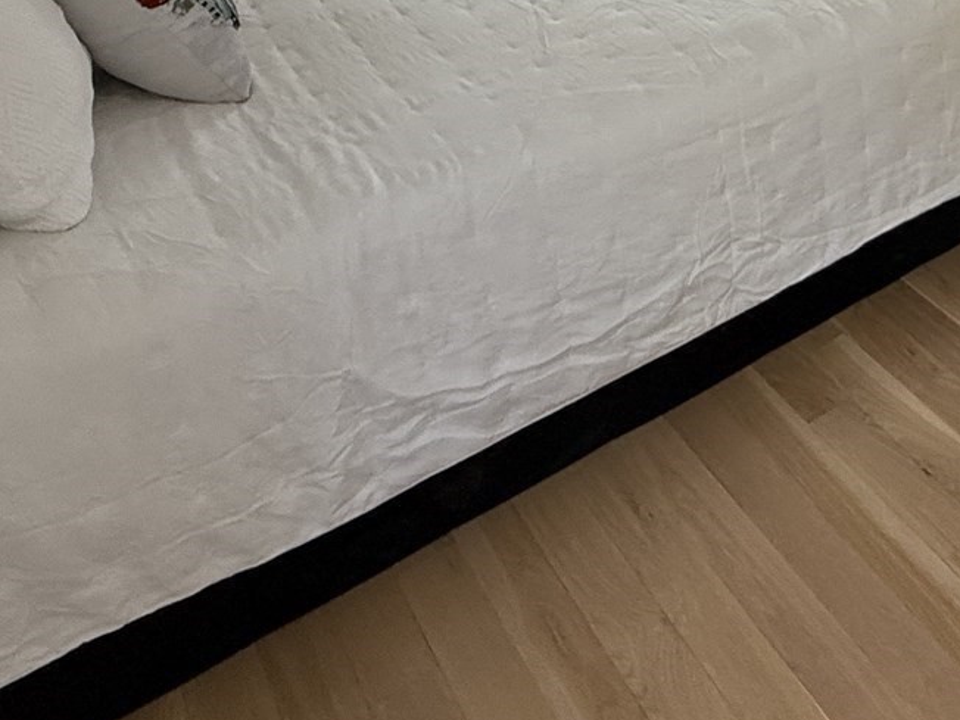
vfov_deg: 26.6
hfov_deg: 36.8
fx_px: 1220
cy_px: -271
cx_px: 1037
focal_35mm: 44
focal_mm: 2.22
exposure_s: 1/99
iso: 80
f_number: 2.2
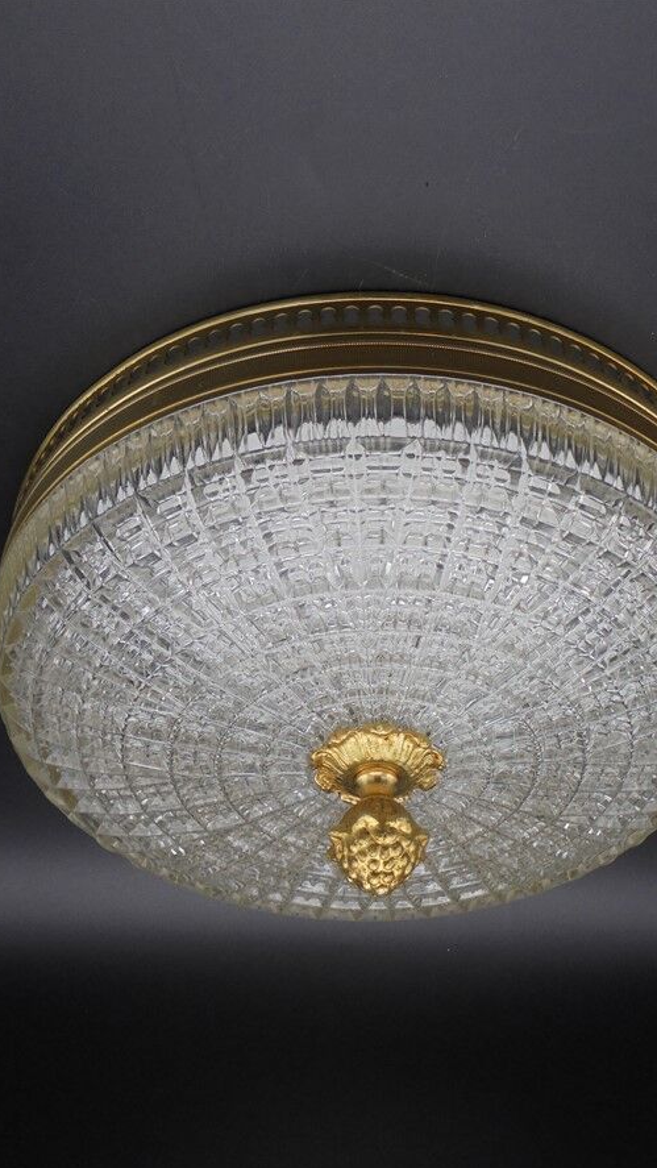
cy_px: 587
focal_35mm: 42
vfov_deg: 48.4
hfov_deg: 28.3
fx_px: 1301
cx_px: 386
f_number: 4.2
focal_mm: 6.9
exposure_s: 1/160
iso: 100
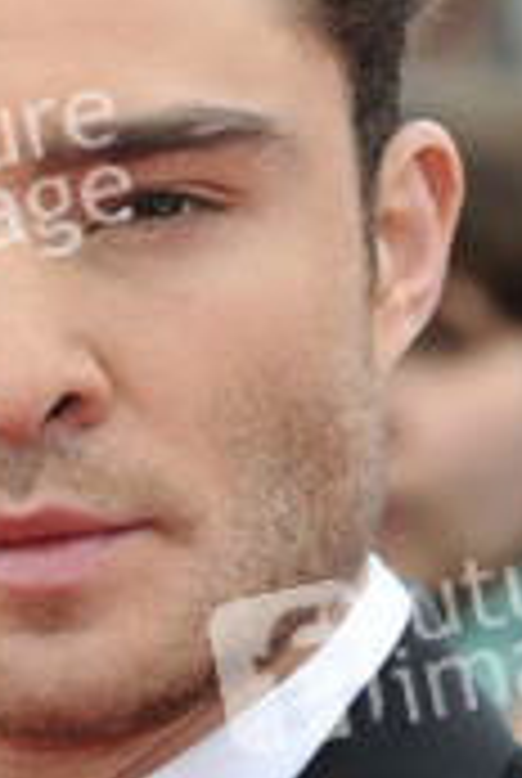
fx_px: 9011
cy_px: 423
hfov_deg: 3.3
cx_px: 34
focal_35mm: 416
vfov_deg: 4.9
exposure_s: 1/250
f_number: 5
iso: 320
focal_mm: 120
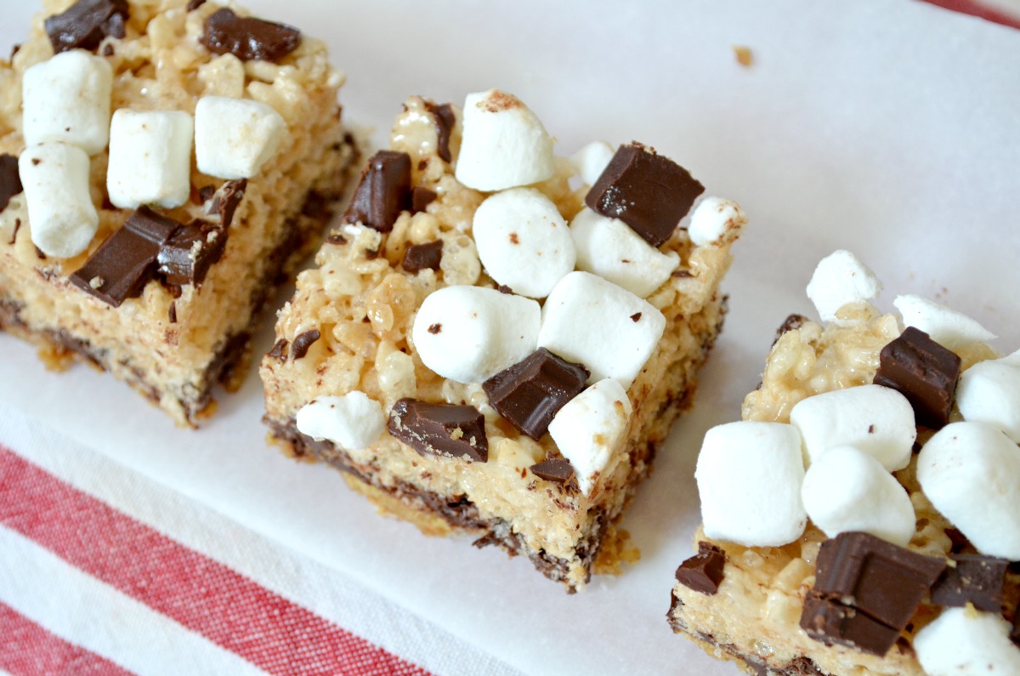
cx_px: 510
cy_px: 338
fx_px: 2036
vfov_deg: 18.8
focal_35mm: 72
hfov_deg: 28.1
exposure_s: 1/50
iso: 500
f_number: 7.1
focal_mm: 48
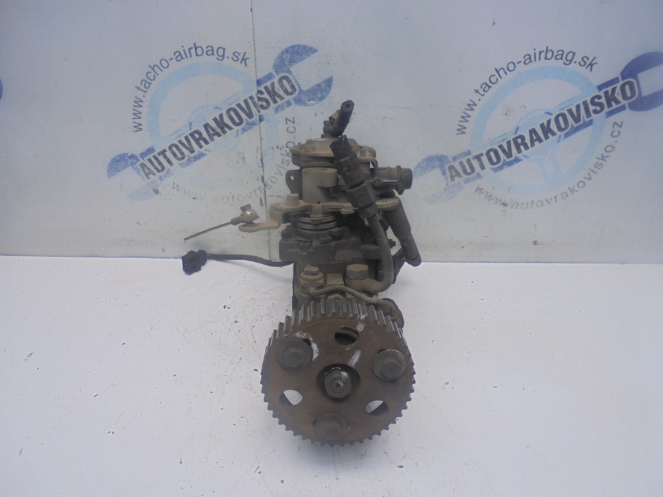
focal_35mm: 26
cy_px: 248
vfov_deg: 53.1
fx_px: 498
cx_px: 332
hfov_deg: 67.3
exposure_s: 1/40
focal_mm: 4.6
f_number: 3.5
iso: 100
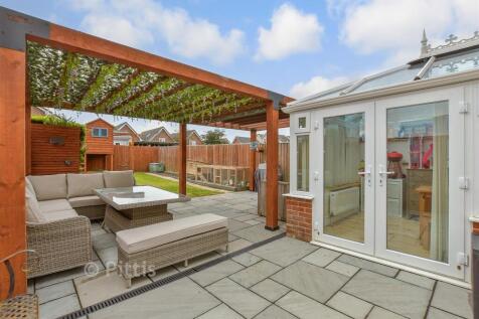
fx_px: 200
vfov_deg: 77.3
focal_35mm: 15
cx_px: 240
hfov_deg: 100.4
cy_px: 160
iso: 160
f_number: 8
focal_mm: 10
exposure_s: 1/40
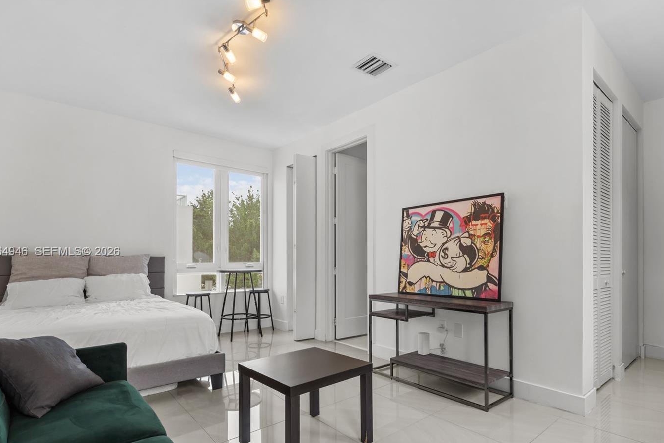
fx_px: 350
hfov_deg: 86.7
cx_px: 361
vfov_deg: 64.3
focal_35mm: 19
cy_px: 252
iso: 250
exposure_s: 1/10
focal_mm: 16
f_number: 9
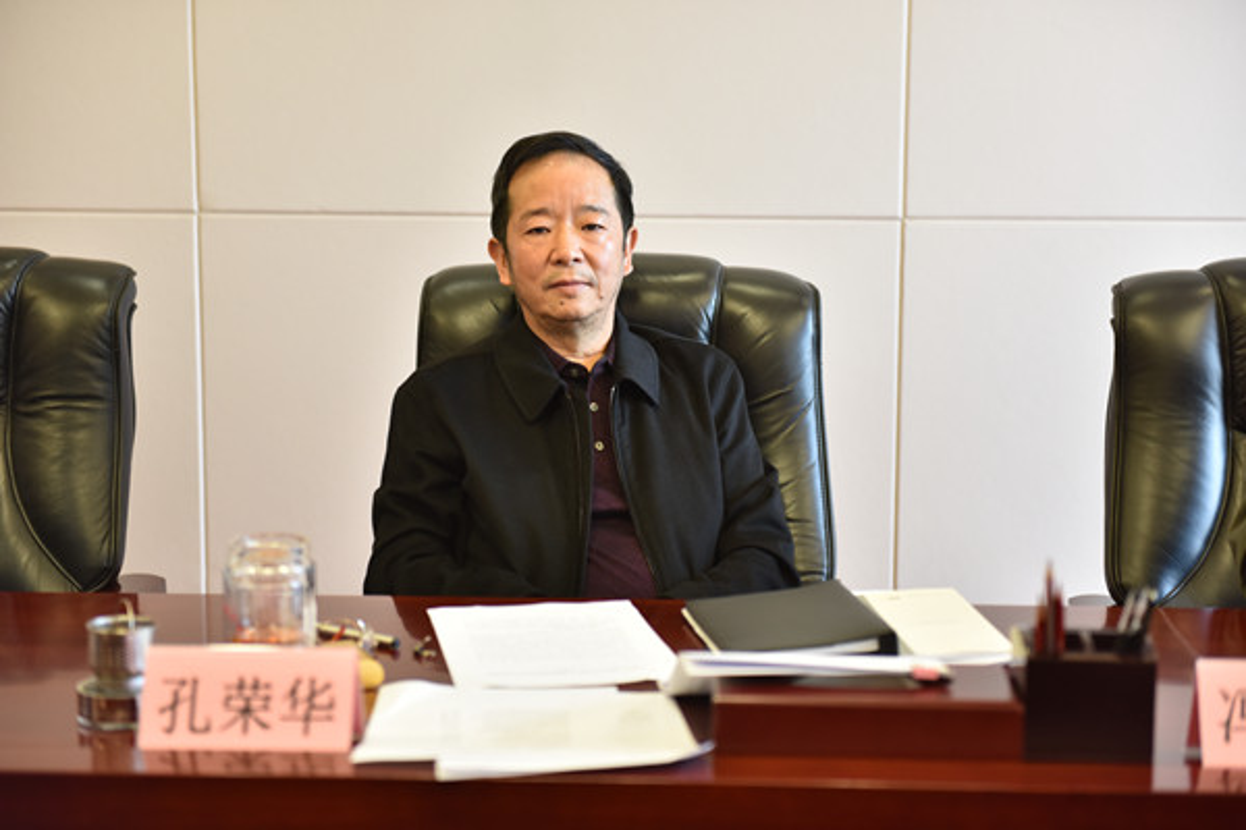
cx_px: 623
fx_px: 2423
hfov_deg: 28.8
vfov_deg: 19.5
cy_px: 415
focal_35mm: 70
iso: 900
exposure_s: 1/100
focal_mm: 70
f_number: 2.8
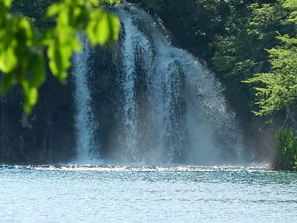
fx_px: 4205
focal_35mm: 490
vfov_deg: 3.0
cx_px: 137
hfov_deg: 4.0
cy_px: 101
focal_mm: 60.8
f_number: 5.3
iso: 160
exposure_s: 1/400
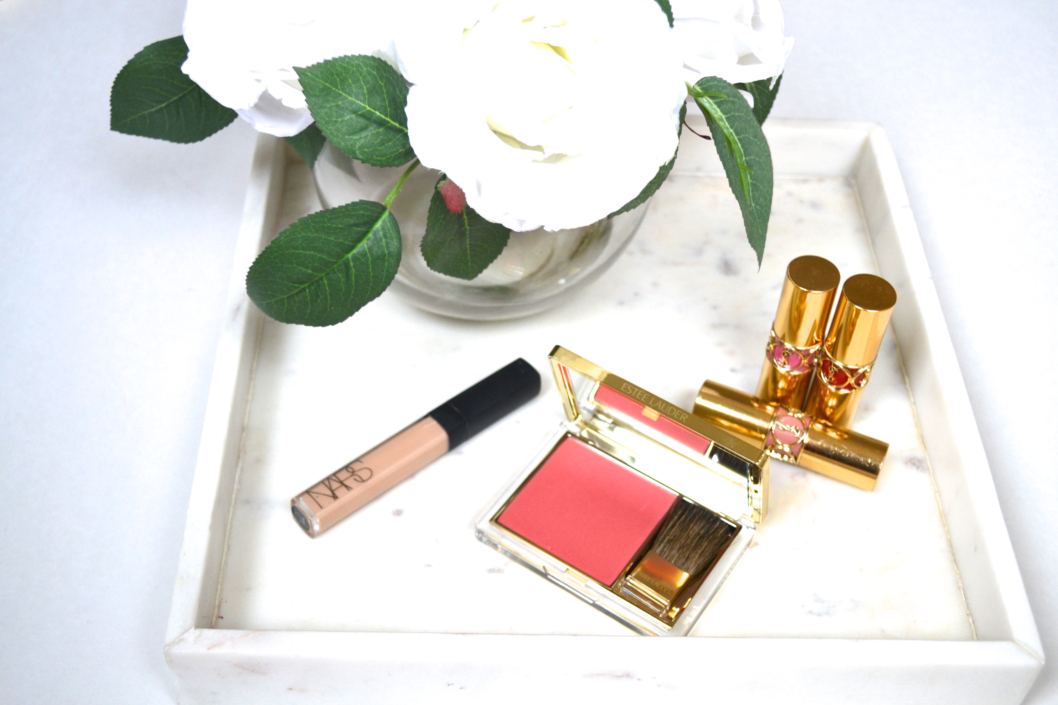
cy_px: 352
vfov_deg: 29.9
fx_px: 1322
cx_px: 529
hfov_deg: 43.6
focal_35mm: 45
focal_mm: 30
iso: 400
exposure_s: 1/80
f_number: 4.5
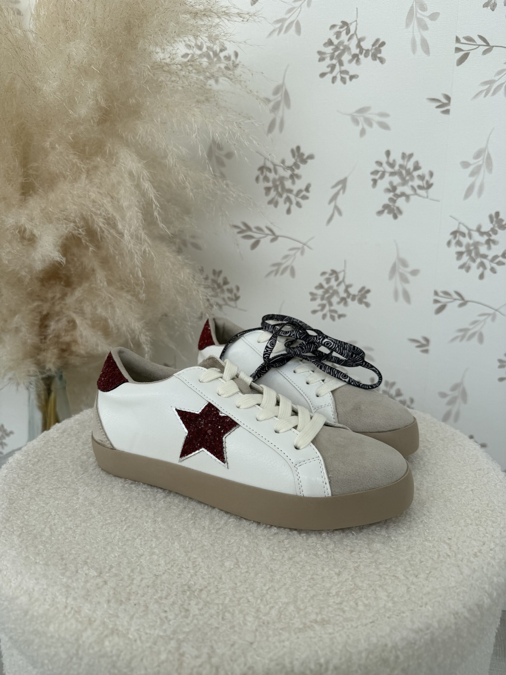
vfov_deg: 71.6
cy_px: 338
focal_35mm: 24
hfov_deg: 56.8
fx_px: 468
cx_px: 253
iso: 80
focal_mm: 6.76
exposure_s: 1/967
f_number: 1.78
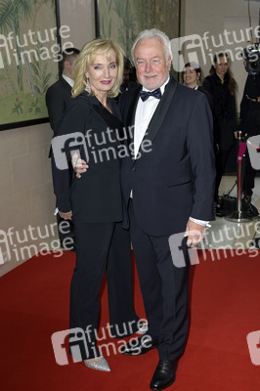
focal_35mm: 44
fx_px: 477
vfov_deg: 44.5
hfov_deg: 30.5
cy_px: 196
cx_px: 130
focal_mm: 44
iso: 640
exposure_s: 1/250
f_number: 5.6
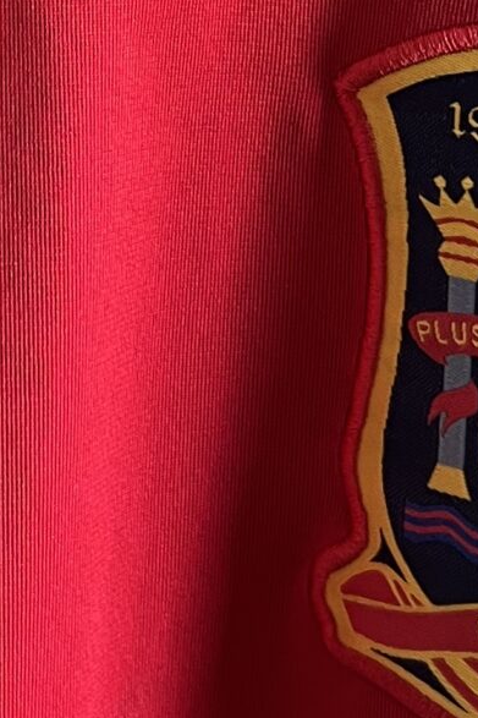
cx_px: 73
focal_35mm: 118
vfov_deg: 15.9
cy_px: -356
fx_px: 2351
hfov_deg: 11.6
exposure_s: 1/73
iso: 125
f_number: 1.5
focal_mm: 5.7
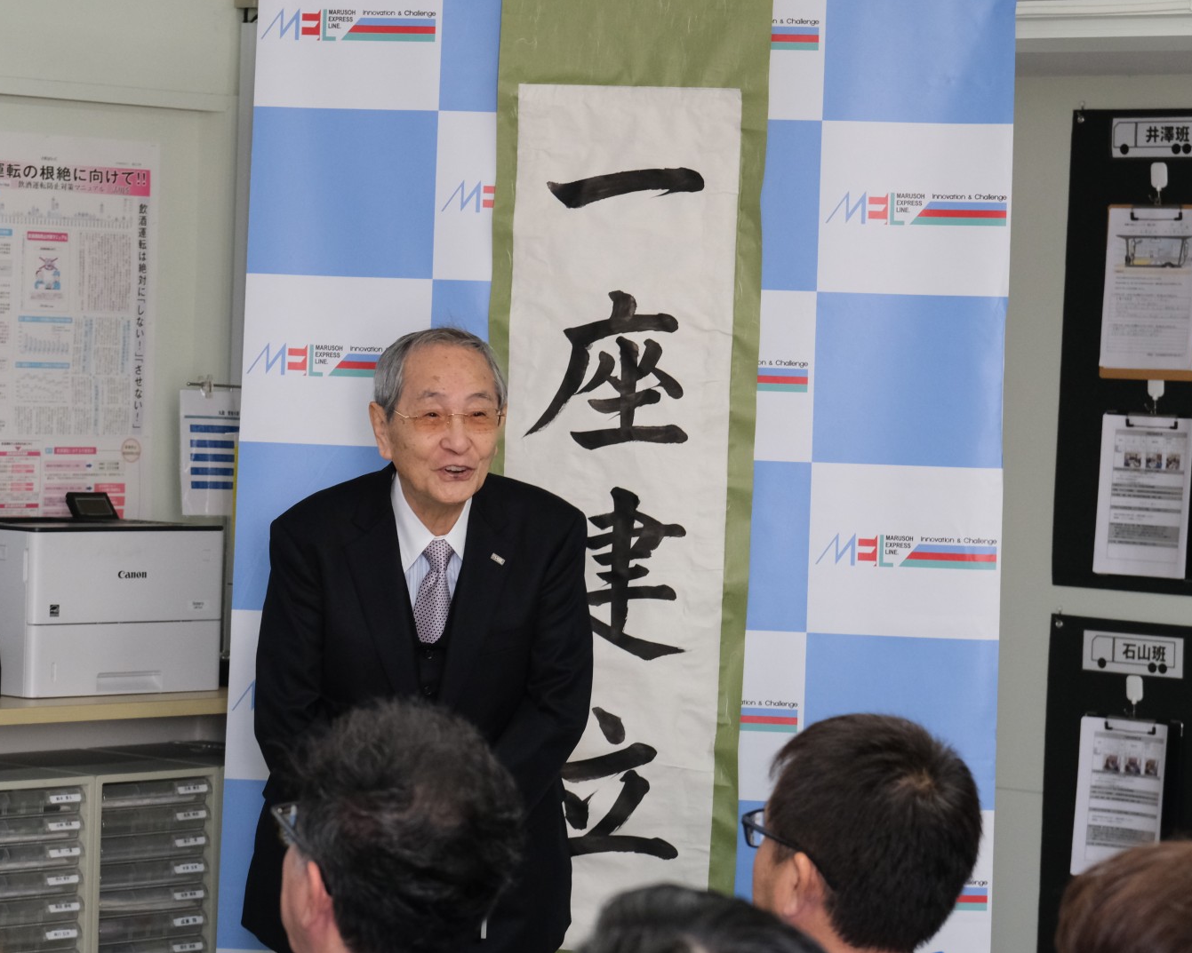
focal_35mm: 119
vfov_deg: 13.0
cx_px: 510
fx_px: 4198
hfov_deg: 16.2
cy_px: 474
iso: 2500
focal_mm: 70
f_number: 5
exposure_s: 1/100
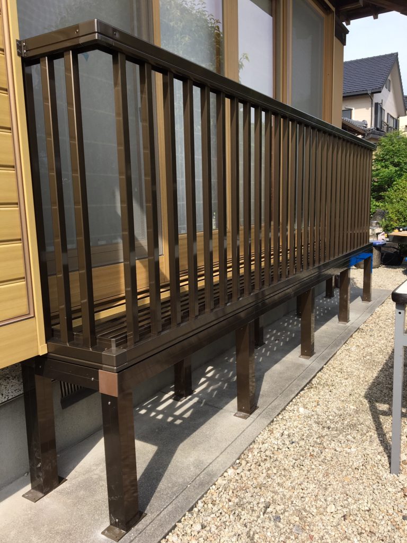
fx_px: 455
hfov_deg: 48.2
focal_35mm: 29
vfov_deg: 61.7
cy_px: 272
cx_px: 204
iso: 25
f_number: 2.2
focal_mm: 4.15
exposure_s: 1/818
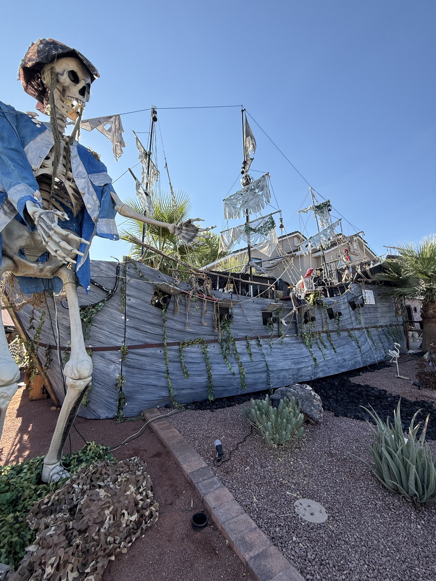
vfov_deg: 102.1
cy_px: 290
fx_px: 235
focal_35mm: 14
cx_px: 218
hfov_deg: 85.7
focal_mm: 2.22
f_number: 2.2
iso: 50
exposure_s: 1/1050
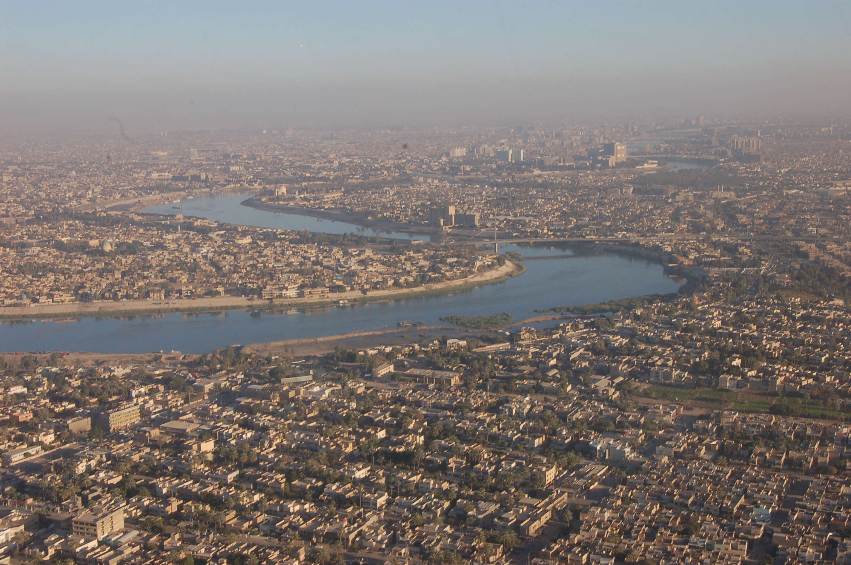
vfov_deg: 26.4
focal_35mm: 51
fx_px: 1204
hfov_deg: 38.9
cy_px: 282
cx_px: 426
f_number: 10
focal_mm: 34
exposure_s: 1/250
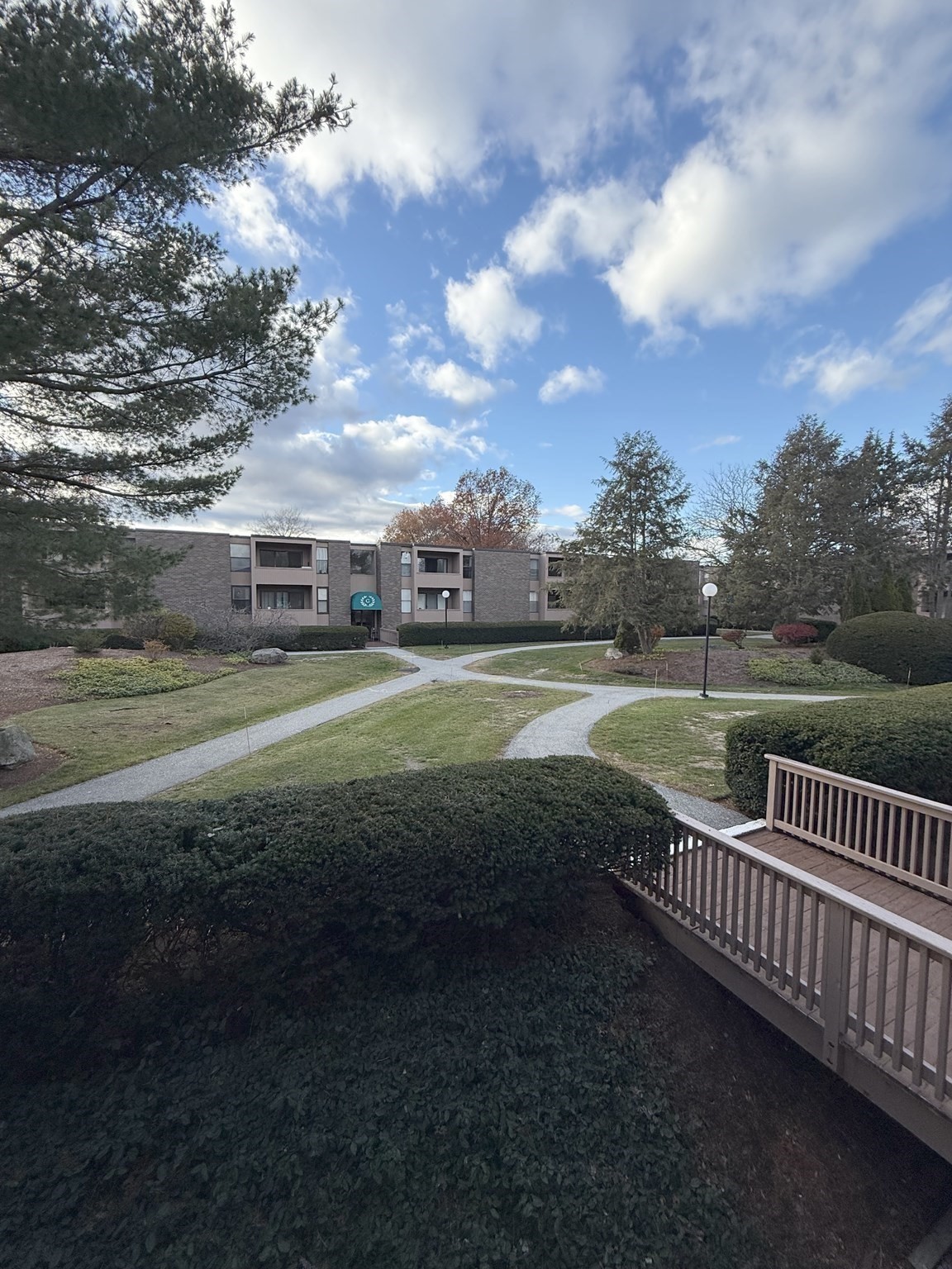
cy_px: 634
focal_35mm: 14
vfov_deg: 102.1
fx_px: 513
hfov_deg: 85.7
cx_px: 476
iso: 50
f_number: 2.2
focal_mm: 2.22
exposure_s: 1/590
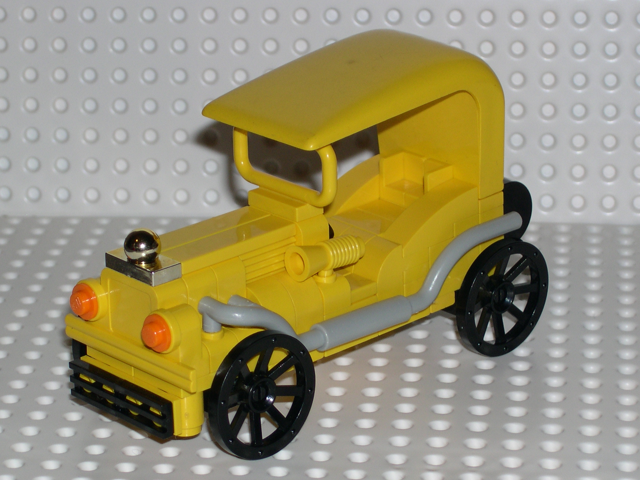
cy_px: 265
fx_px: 2773
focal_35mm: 150
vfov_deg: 9.9
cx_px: 314
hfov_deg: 13.2
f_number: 4.9
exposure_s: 1/60
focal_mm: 24
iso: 100
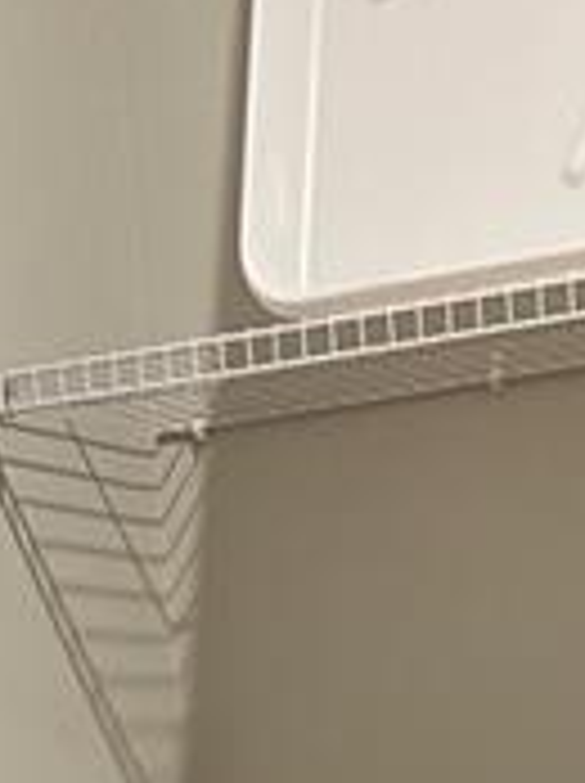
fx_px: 2598
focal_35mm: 115
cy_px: 1557
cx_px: 486
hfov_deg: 12.8
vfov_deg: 14.3
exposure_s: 1/60
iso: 100
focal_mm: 5.7
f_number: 1.5
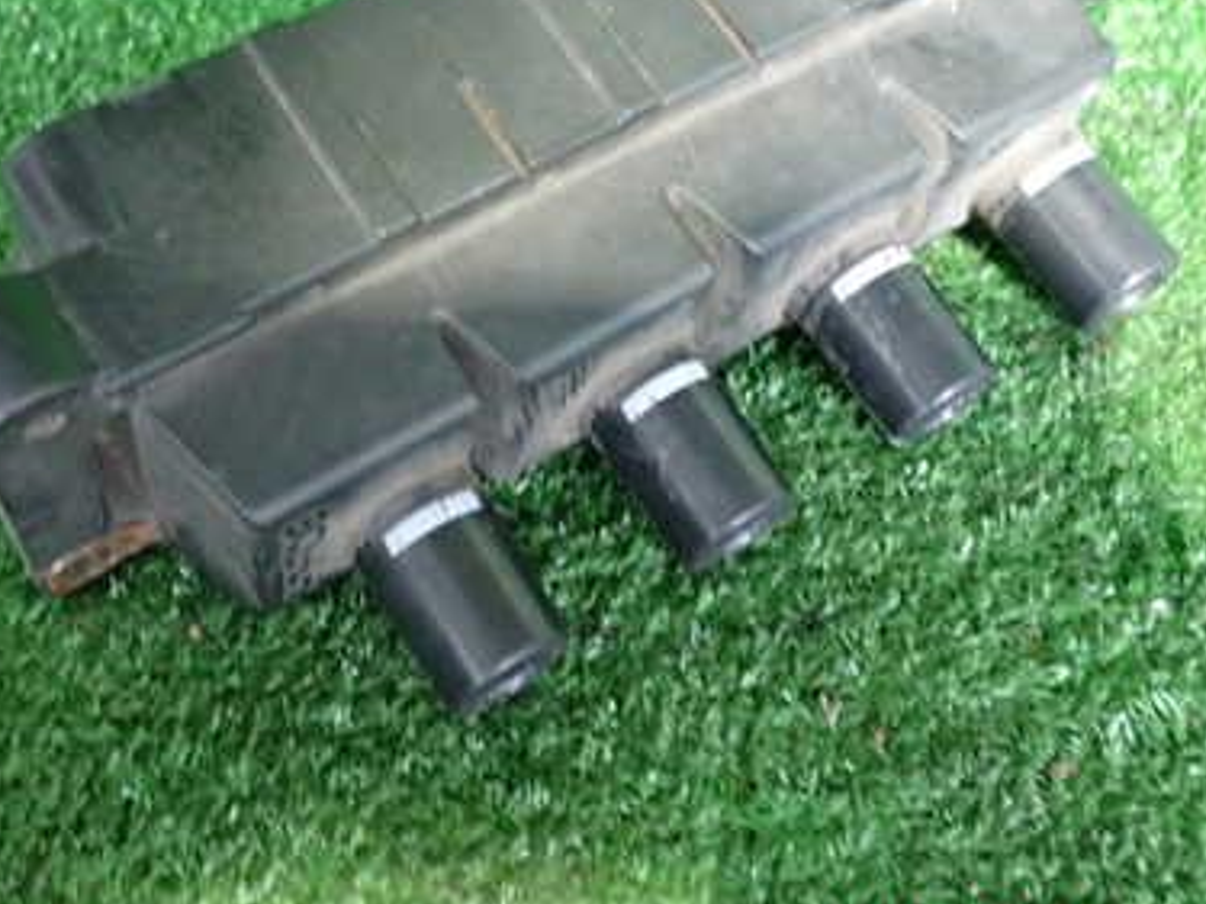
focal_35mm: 48
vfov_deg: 29.9
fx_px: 1672
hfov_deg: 39.7
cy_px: 267
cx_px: 605
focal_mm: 5.4
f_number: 2.3
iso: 800
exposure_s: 1/15
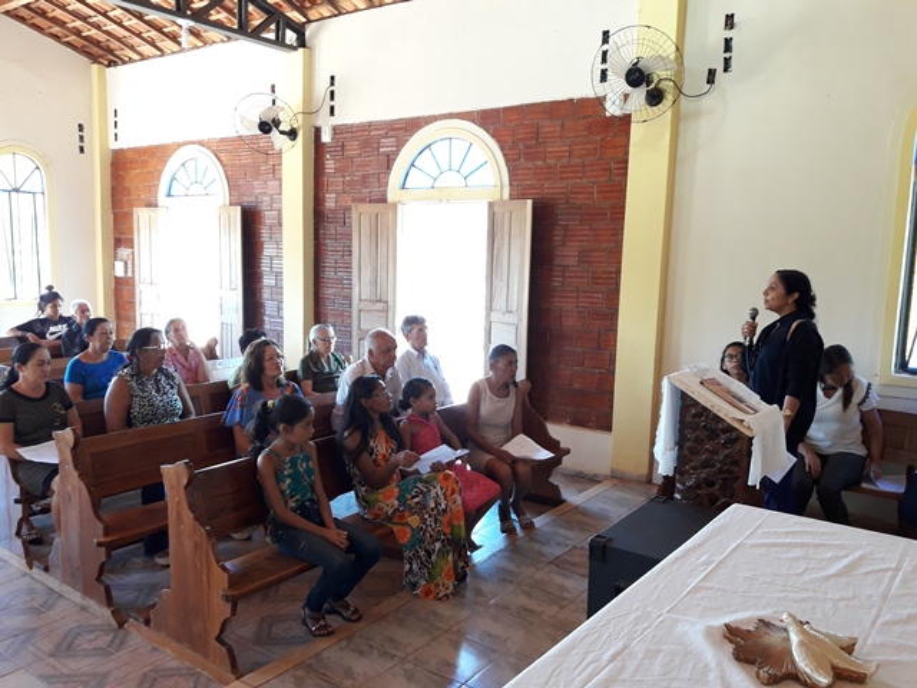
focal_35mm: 28
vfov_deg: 49.7
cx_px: 458
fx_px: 742
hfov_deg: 63.4
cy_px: 344
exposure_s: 1/40
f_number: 1.9
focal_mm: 3.7
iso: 125
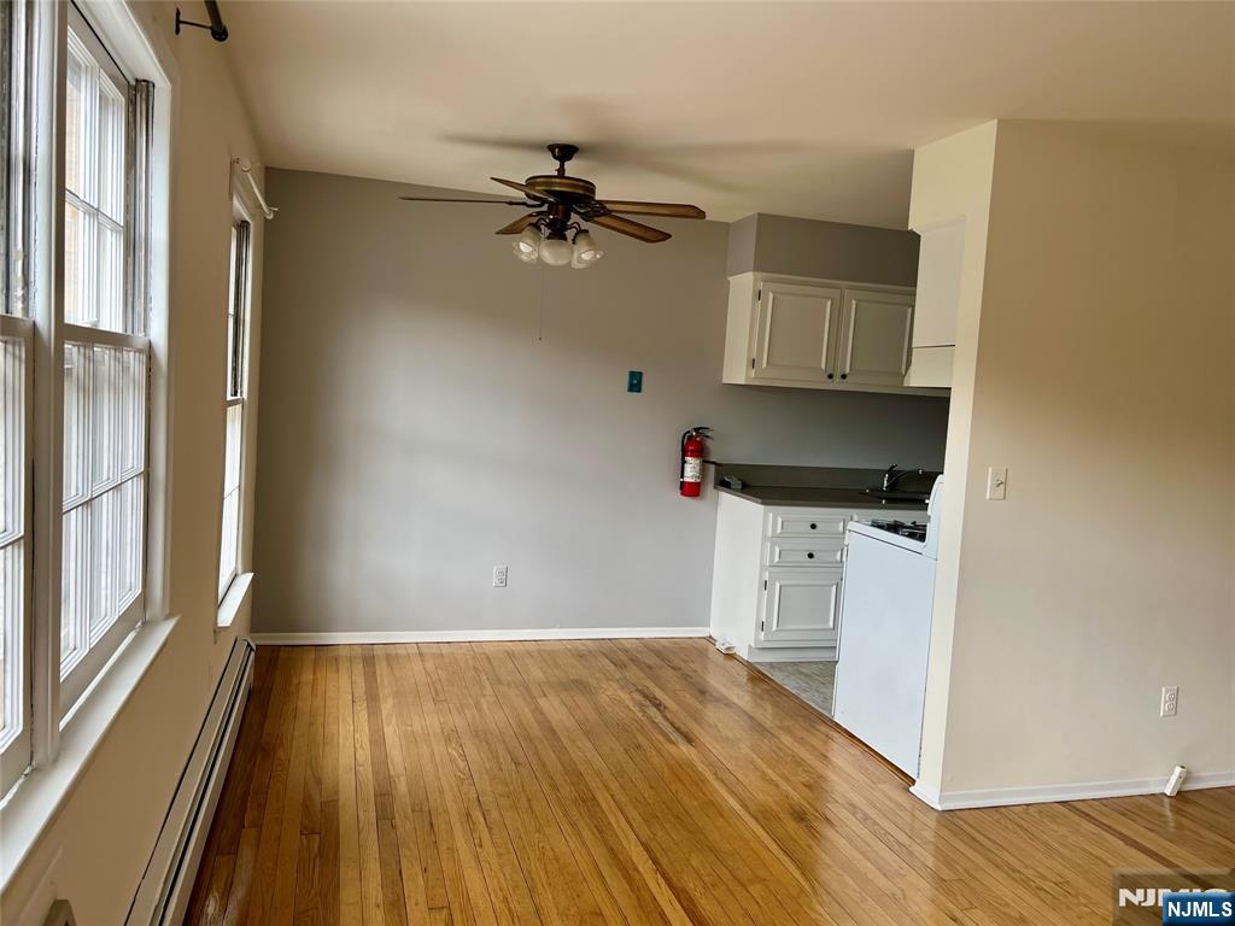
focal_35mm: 26
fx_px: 928
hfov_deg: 67.3
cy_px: 463
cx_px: 618
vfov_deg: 53.1
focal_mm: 5.7
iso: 50
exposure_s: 1/121
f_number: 1.5
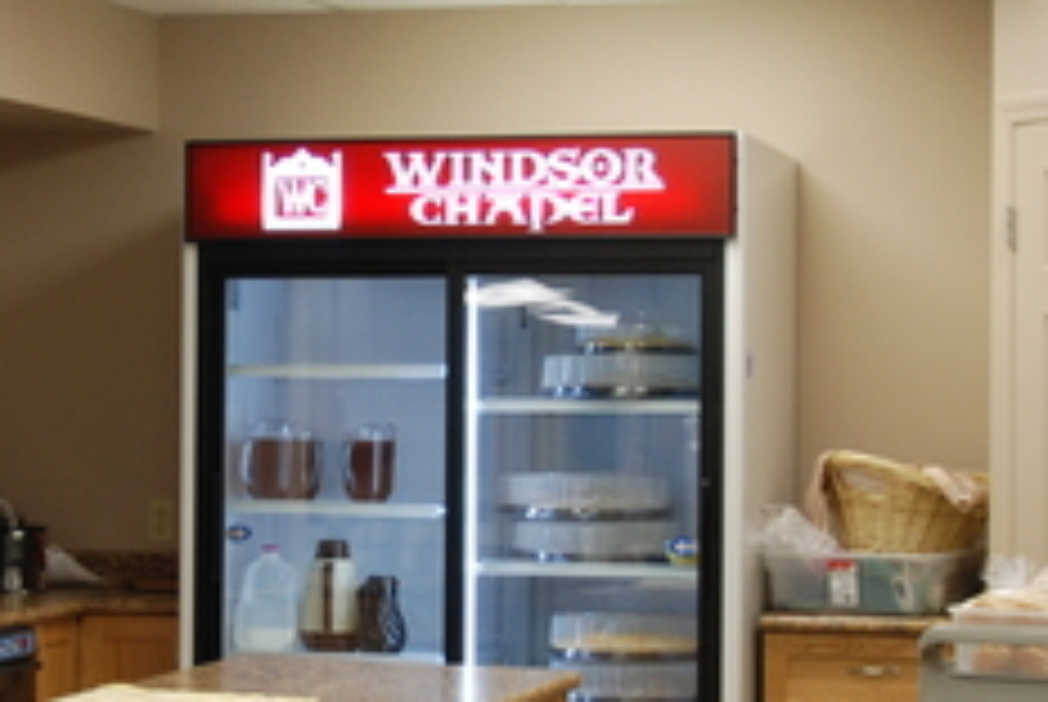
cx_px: 288
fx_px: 3002
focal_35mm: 103
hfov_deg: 19.7
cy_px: 400
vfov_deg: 13.3
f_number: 4
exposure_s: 1/30
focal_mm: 20
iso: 280
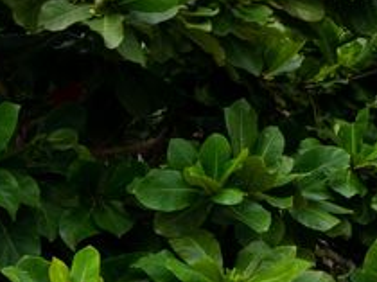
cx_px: 595
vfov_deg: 12.2
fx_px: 1316
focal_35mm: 121
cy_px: 93
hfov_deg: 14.9
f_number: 13
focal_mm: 16
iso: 200
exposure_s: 1/320
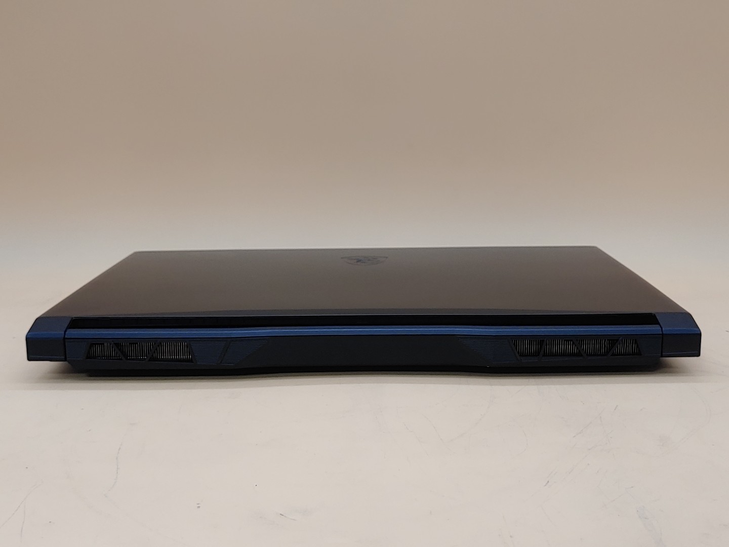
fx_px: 927
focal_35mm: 44
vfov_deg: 32.9
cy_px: 274
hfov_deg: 42.9
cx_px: 364
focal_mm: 4.36
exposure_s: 1/77
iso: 50
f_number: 1.8
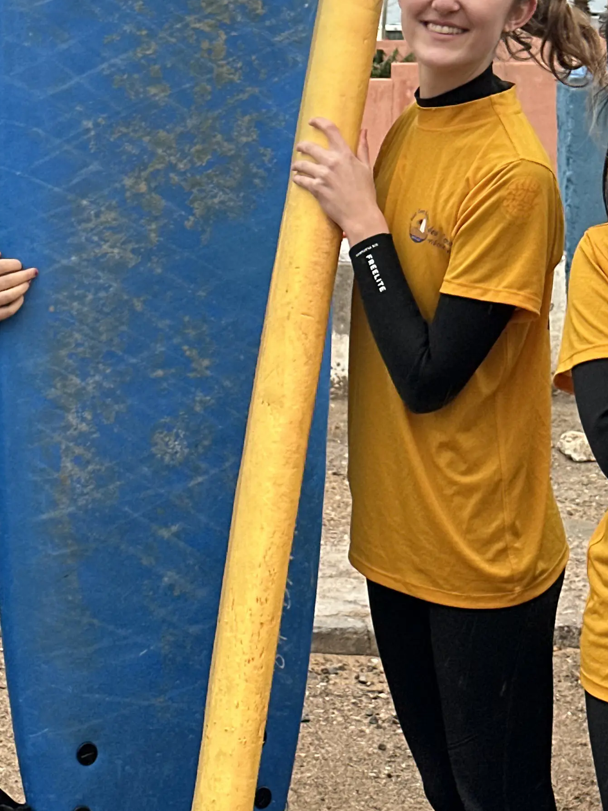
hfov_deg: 13.7
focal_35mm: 108
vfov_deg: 18.1
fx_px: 2529
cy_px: 197
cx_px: 214
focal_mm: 6.86
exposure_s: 1/121
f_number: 1.78
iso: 50
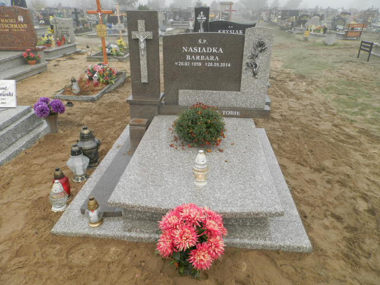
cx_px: 190
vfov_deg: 54.9
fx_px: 274
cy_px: 142
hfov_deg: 69.4
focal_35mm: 25
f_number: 3.1
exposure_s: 1/160
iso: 80
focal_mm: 4.5
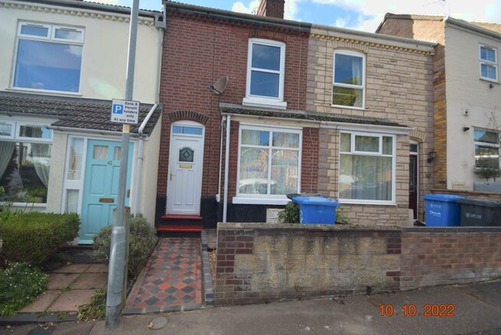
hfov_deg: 96.6
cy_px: 159
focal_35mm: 16
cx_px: 238
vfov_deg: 73.7
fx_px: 223
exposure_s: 1/800
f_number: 3.5
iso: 200
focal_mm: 10
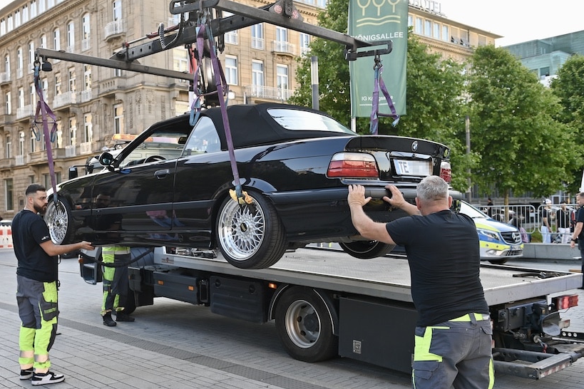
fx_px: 649
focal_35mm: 40
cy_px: 209
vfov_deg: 33.4
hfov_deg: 48.2
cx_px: 237
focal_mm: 32
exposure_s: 1/100
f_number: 3.5
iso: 100
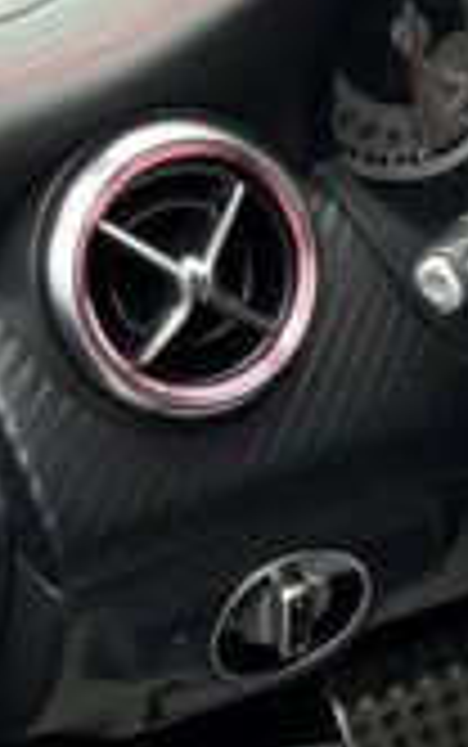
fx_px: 2709
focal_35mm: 133
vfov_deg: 15.3
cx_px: 855
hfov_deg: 9.4
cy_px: 806
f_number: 1.5
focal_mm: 5.7
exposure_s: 1/121
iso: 40
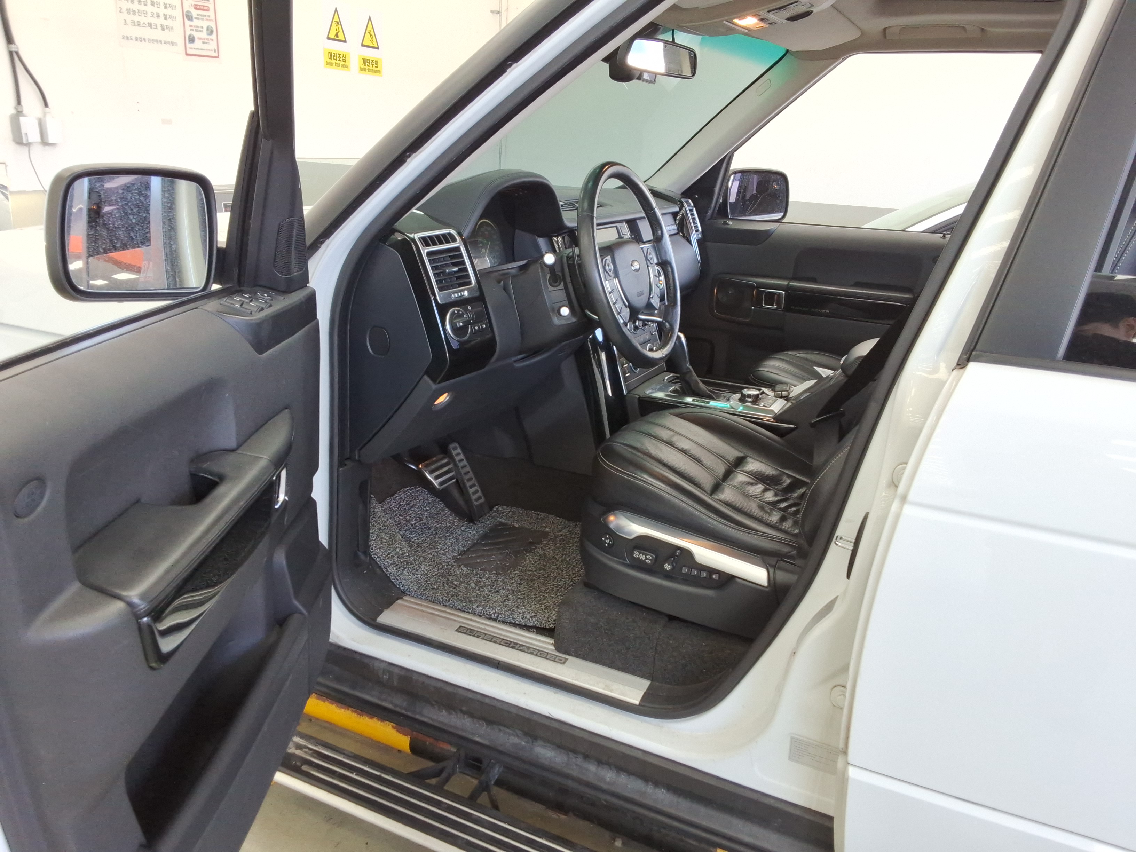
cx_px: 568
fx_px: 919
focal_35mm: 28
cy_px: 426
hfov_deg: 63.4
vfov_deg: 49.7
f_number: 1.9
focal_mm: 2.91
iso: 34
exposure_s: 1/60
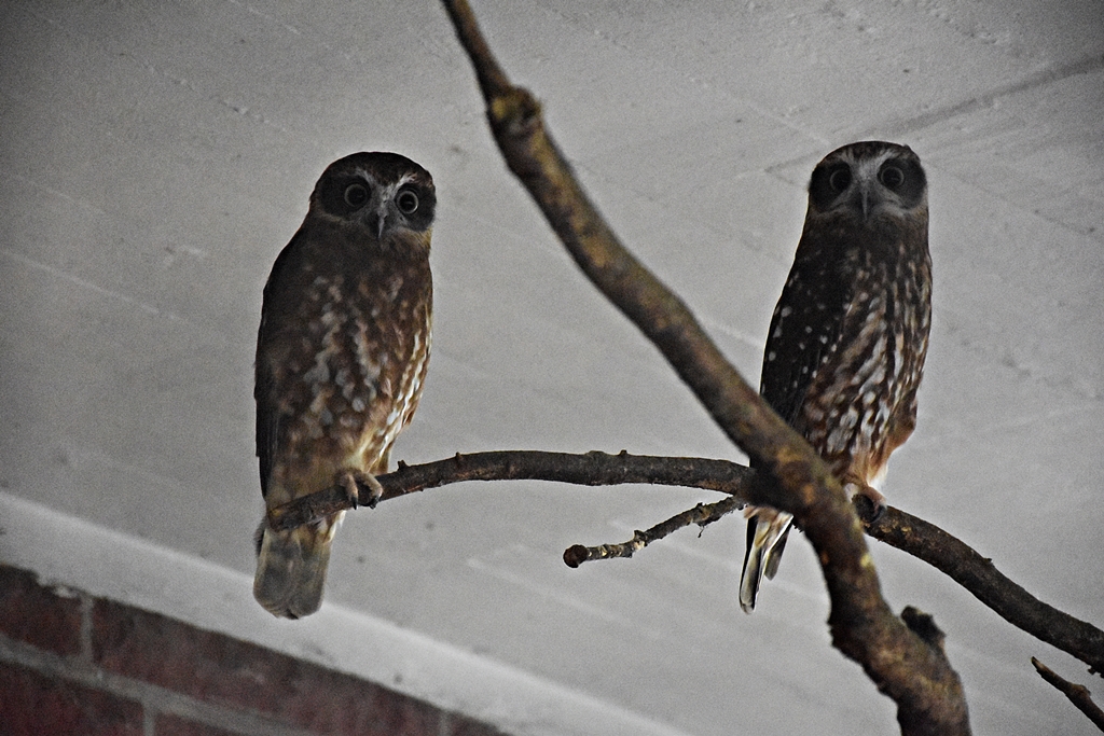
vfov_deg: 7.0
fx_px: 5980
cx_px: 552
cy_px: 368
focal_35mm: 195
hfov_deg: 10.5
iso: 12800
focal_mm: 130
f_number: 5.6
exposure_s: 1/100
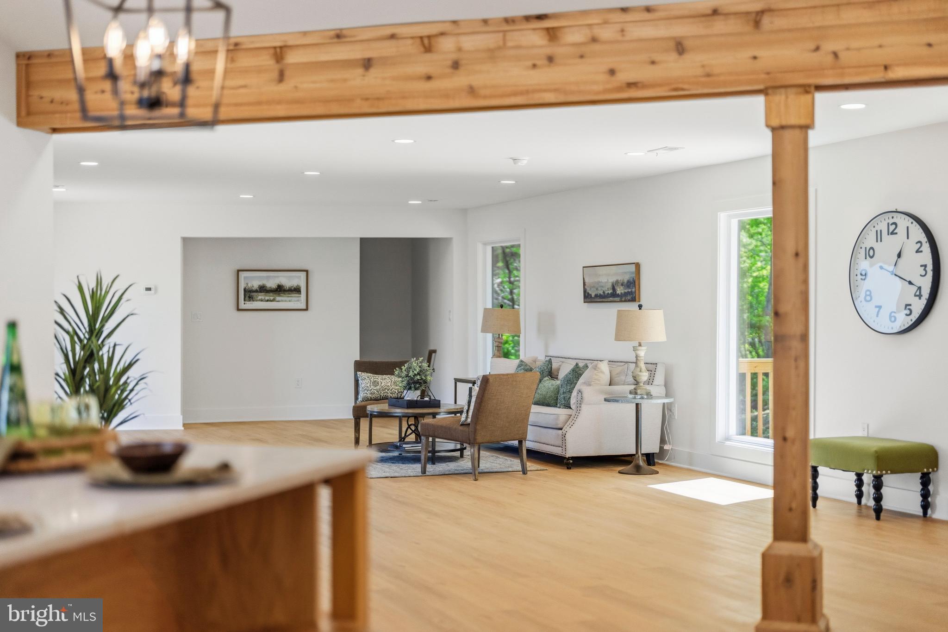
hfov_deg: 39.6
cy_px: 316
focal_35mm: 50
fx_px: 1316
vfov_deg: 27.0
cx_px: 474
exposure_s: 1/8000
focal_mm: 50
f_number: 1.2
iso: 100
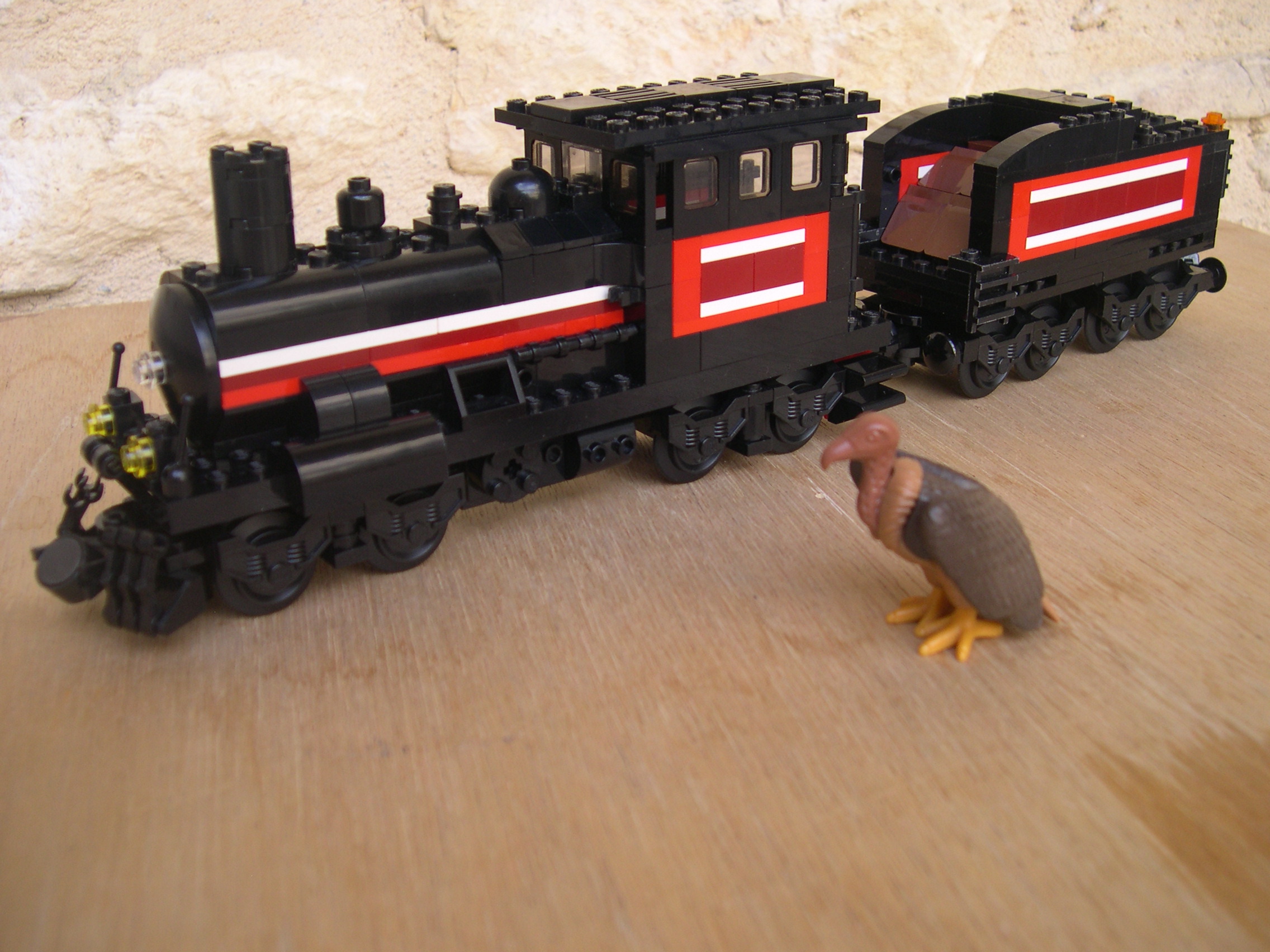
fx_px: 1394
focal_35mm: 38
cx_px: 635
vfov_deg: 37.7
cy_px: 476
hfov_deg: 49.0
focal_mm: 8
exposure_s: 1/57.6
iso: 100
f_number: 2.8
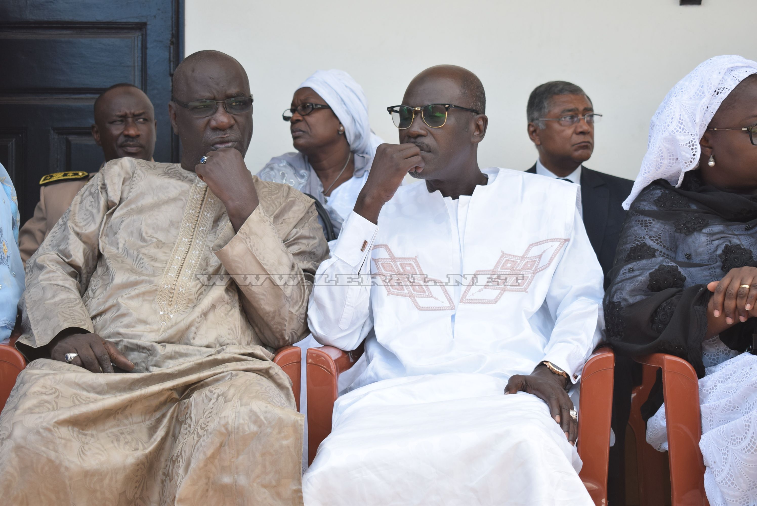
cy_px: 253
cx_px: 378
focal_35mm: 69
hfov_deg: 29.2
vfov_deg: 19.8
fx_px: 1452
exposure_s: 1/250
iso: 320
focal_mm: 46
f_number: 5.3
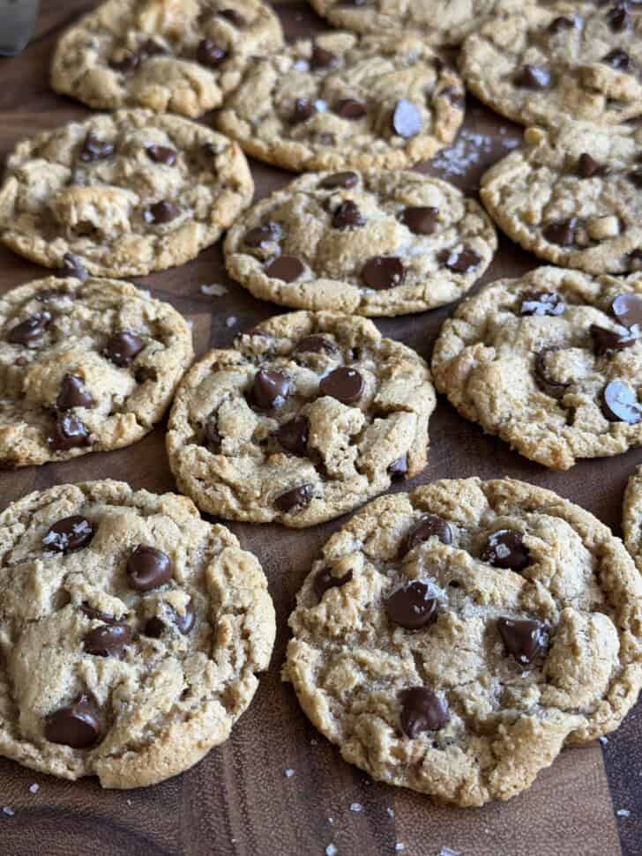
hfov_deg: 30.3
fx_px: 1187
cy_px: 428
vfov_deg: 39.7
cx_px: 321
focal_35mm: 48
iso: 100
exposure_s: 1/74
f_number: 1.8
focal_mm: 6.8
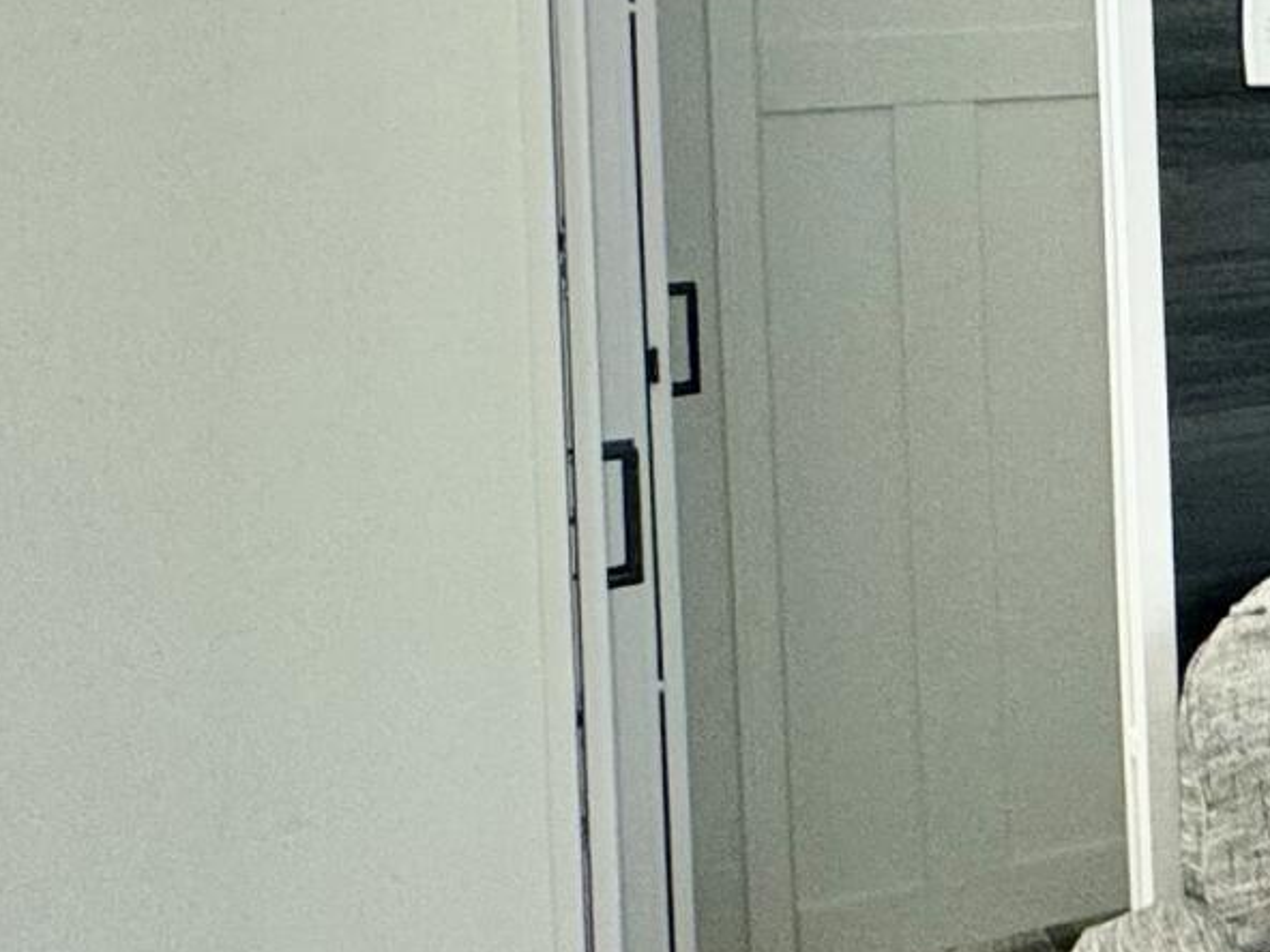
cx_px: 2995
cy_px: -43
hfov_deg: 15.5
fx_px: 2605
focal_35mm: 71
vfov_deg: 20.0
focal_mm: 2.22
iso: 80
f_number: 2.2
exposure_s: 1/120
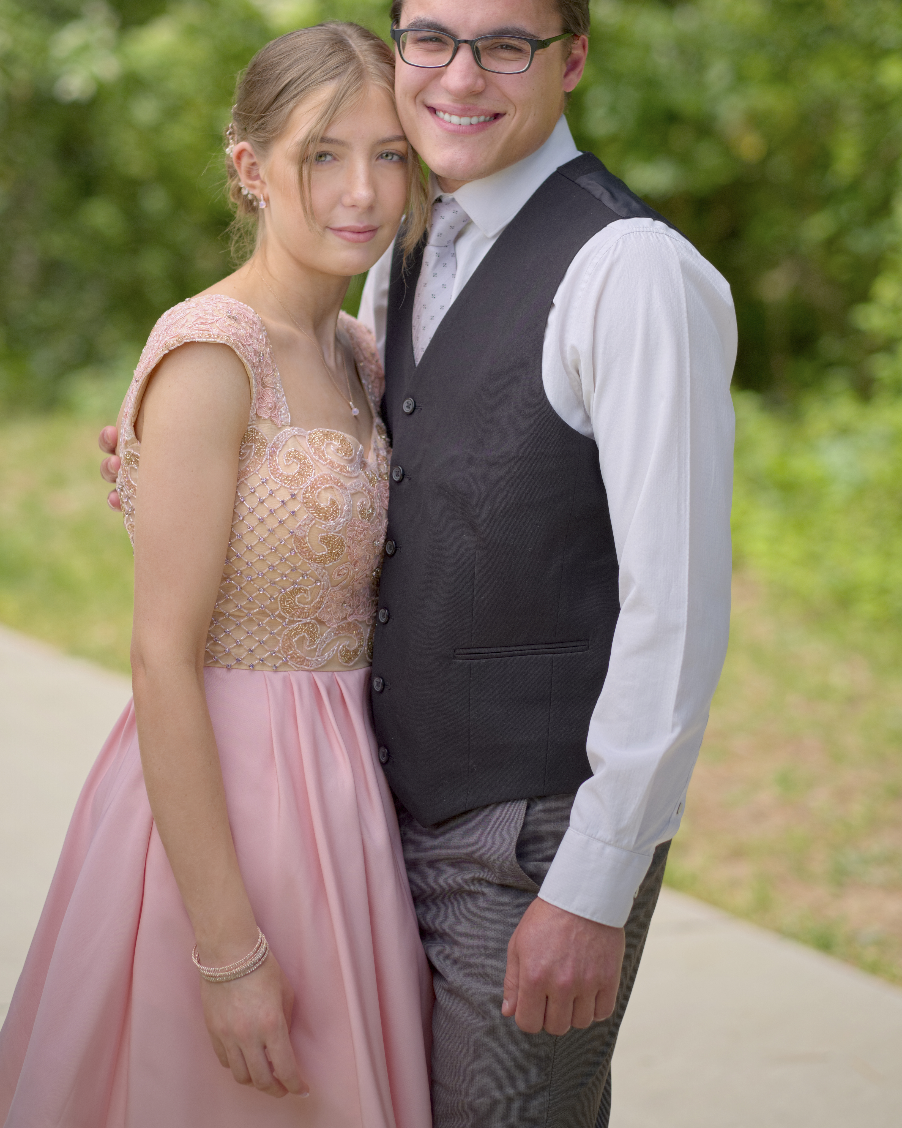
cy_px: 509
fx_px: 3170
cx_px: 453
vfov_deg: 20.2
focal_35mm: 95
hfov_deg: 16.2
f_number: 1.8
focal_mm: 56
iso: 200
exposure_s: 1/4000
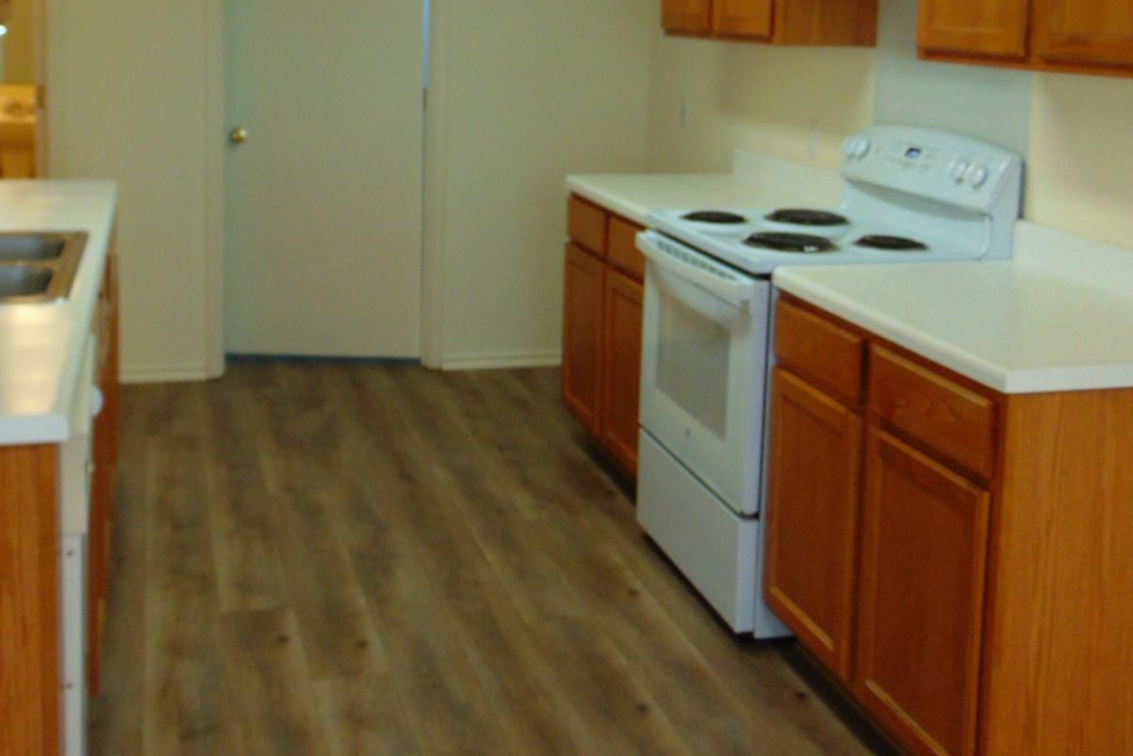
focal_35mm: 44
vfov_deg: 30.0
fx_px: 1385
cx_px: 510
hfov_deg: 44.4
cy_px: 183
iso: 160
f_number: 3
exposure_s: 1/30
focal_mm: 4.5
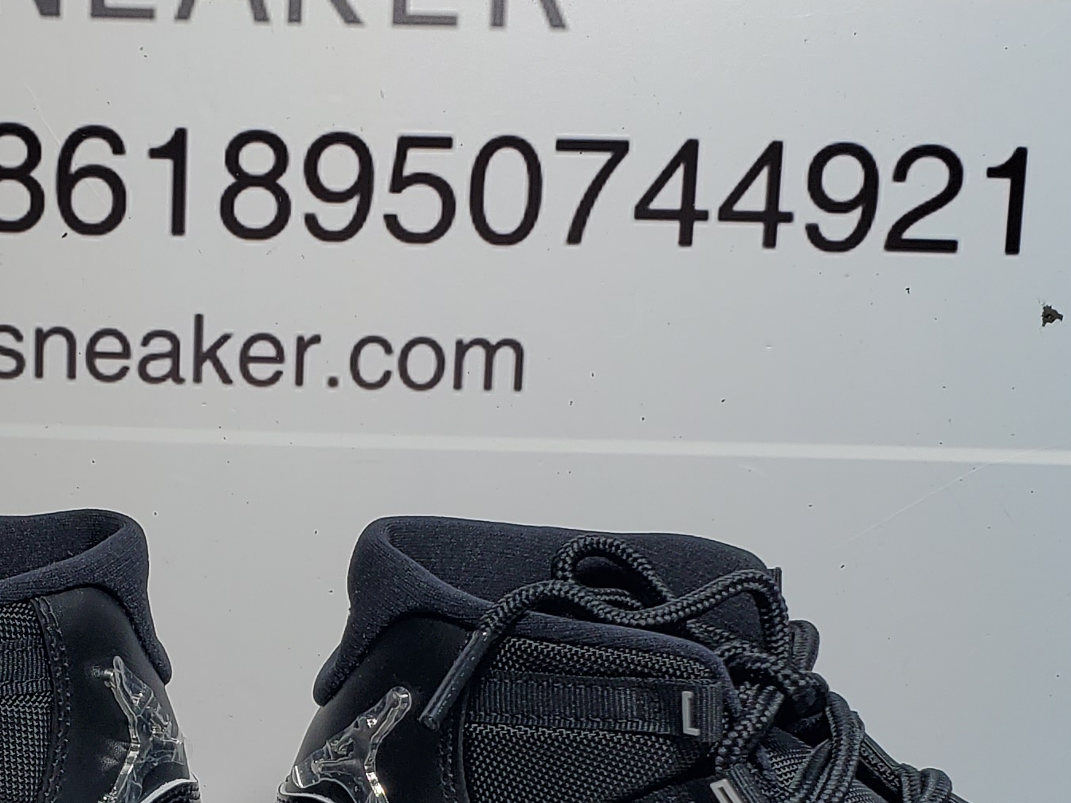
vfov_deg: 18.7
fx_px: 2413
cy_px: 650
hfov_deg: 24.6
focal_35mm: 78
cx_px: 190
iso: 50
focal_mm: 4.3
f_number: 2.4
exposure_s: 1/310
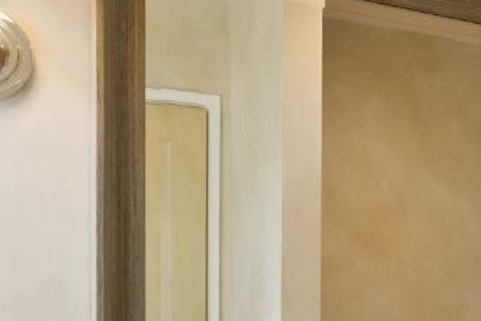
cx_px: 591
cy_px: 373
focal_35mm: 74
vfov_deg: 17.6
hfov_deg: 24.5
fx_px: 989
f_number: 11
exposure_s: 1/25
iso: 320
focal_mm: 17
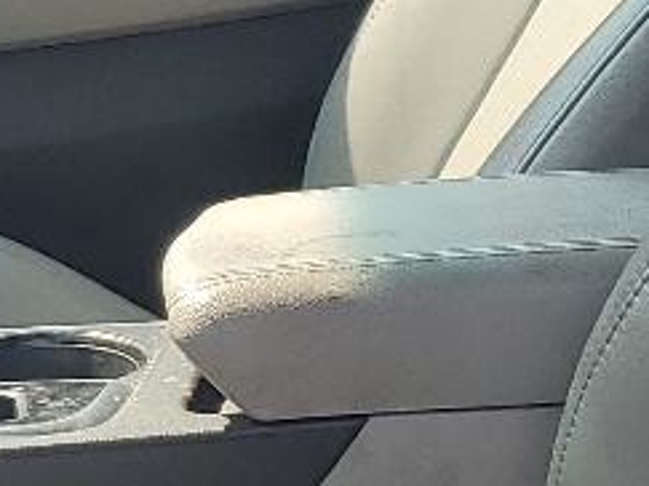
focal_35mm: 171
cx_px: -160
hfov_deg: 11.3
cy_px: 294
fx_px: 3204
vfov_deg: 8.7
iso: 50
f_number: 1.5
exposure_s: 1/667
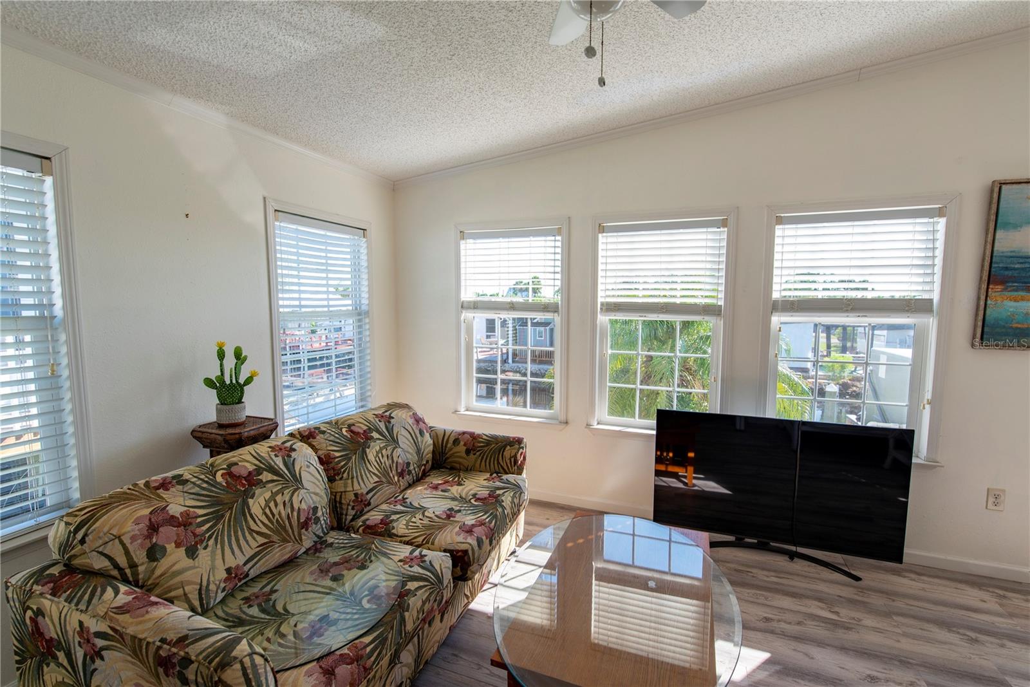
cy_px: 344
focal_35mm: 15
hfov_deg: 100.4
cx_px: 515
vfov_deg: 77.3
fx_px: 429
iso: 100
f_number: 6.3
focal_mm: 15
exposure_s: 1/160
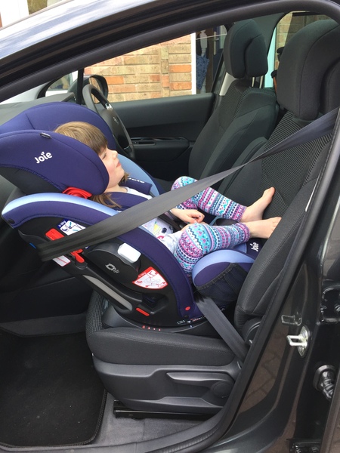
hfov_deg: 48.2
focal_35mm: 29
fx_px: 380
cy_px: 226
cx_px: 170
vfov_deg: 61.7
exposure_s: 1/100
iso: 40
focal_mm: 4.15
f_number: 2.2
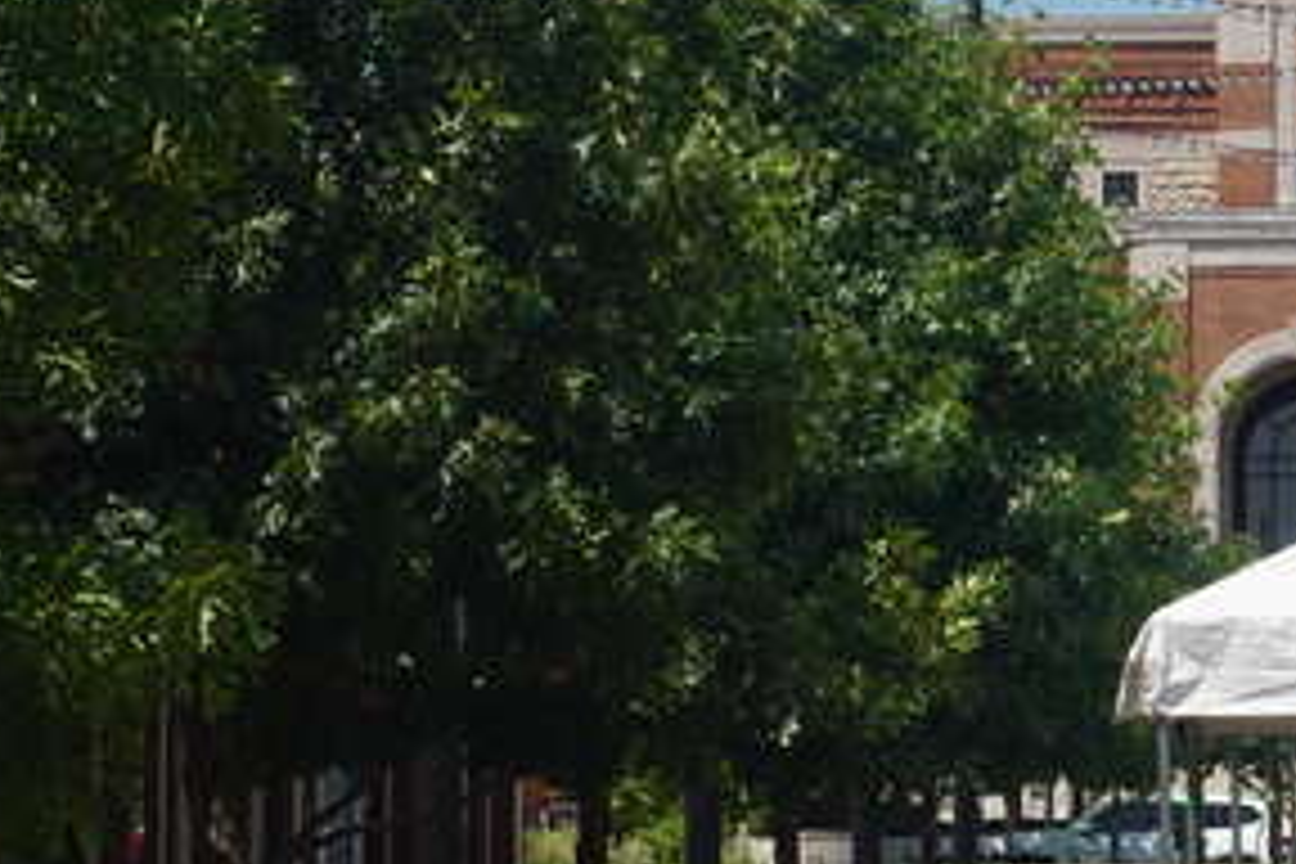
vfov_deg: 7.2
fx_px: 6911
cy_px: 412
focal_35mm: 192
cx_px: 1512
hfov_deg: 10.5
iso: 100
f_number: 11
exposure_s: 1/160
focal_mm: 46
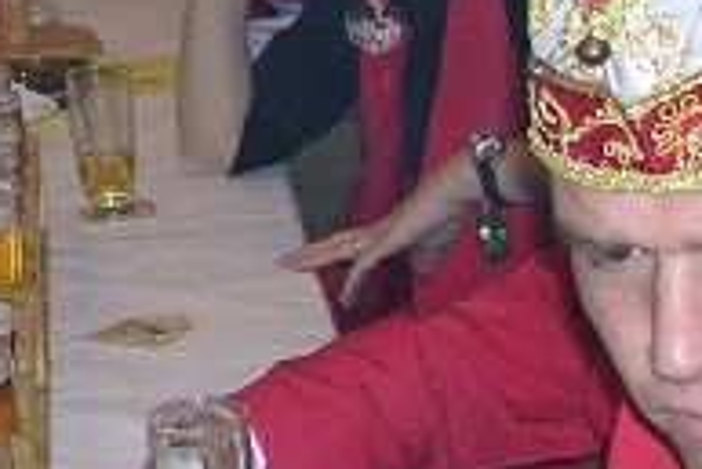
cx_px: -286
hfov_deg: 13.3
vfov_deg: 9.2
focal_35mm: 147
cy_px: -87
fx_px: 2869
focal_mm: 5.8
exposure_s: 1/60.1
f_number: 2.8
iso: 169
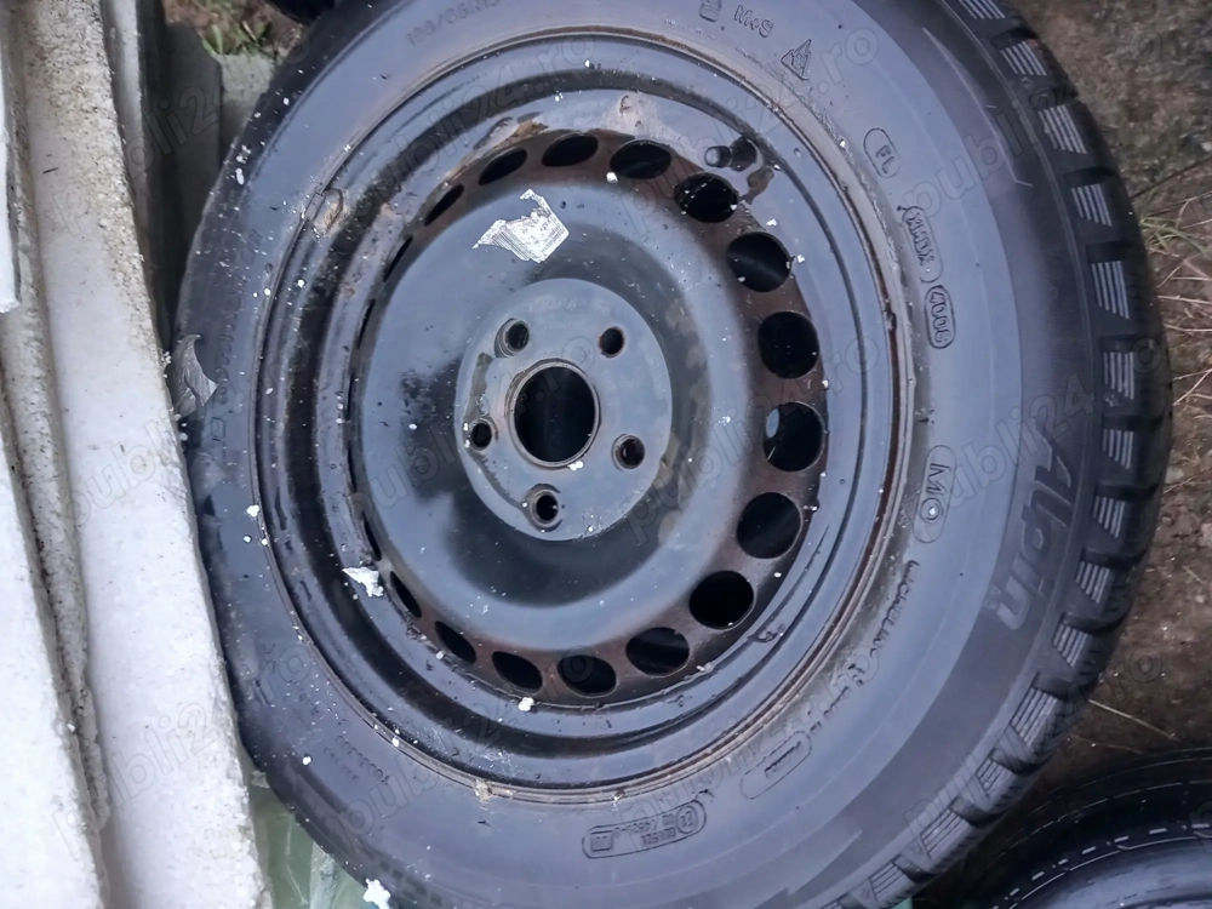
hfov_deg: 65.3
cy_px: 454
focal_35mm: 27
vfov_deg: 51.4
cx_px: 606
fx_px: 945
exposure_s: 1/25
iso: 250
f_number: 1.8
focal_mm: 4
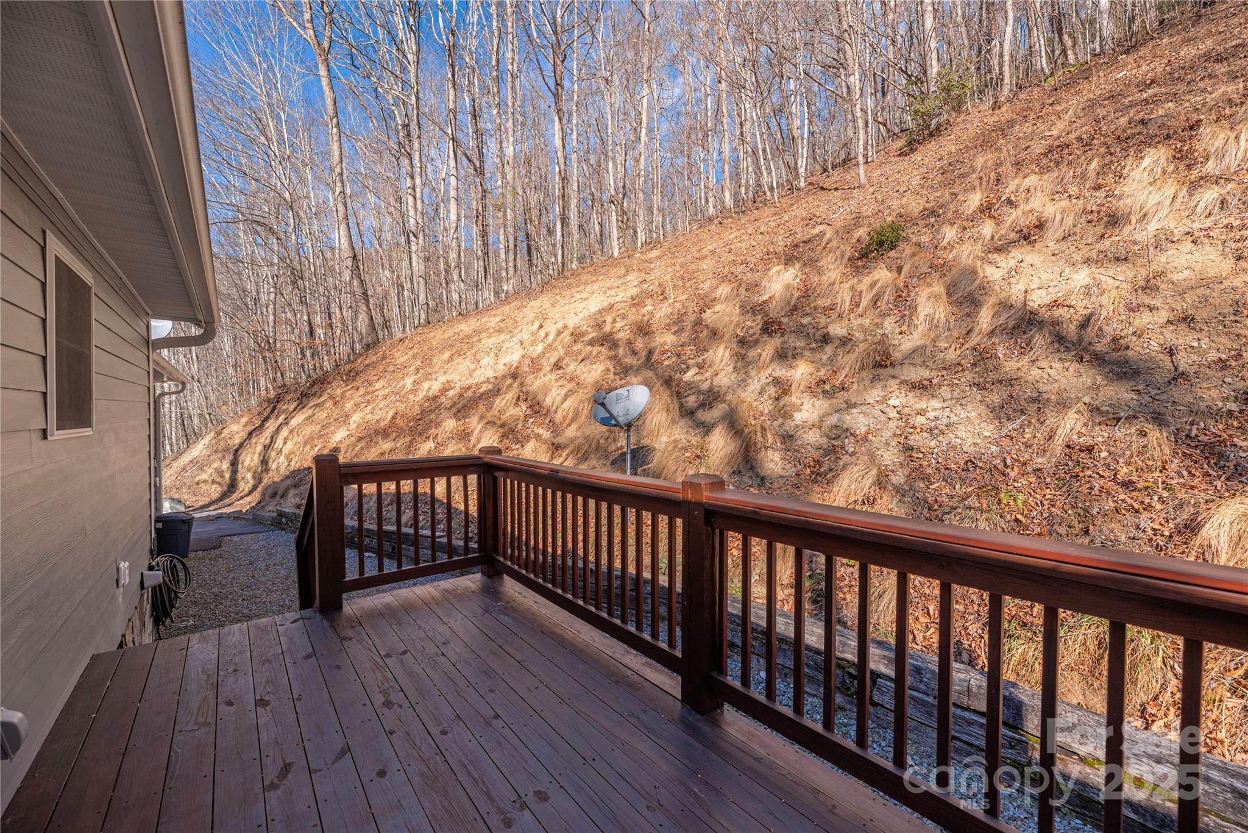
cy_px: 416
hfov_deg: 104.2
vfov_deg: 81.2
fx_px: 485
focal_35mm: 14
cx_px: 624
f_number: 7.1
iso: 320
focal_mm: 14
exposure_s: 1/1250
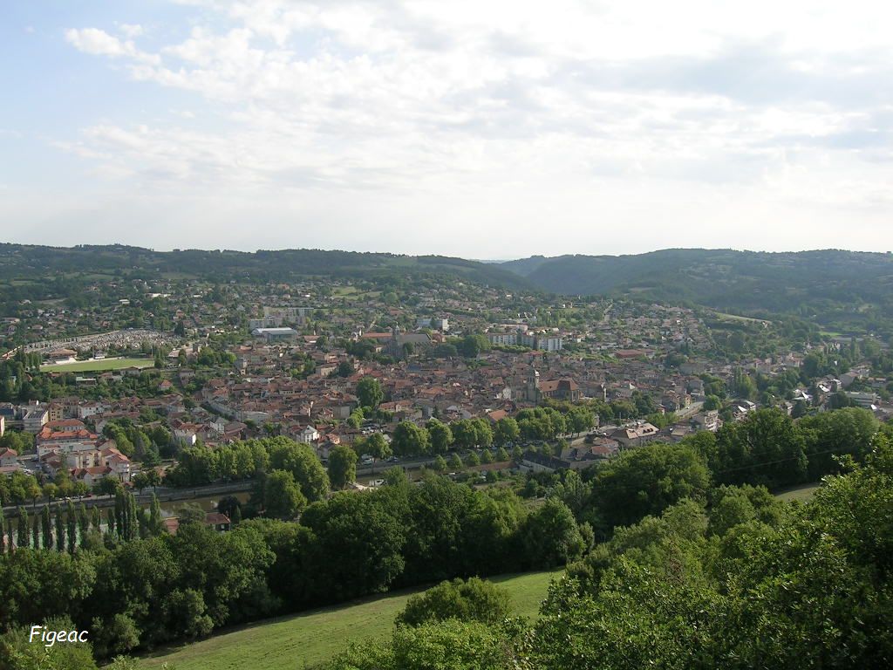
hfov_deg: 52.6
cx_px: 446
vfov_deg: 40.7
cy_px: 335
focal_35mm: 35
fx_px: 903
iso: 50
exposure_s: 1/280
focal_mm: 5.4
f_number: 4.8
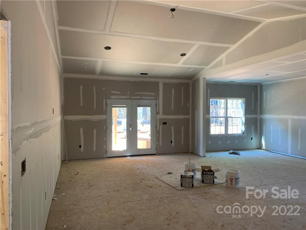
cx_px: 153
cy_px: 115
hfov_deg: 67.3
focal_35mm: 26
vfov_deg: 53.1
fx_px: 230
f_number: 1.8
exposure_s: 1/60
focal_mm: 4.25
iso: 125
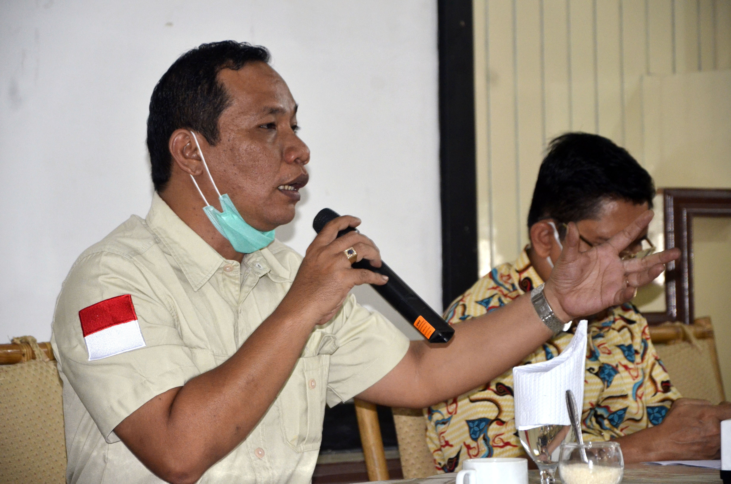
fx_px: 3191
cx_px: 366
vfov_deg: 8.7
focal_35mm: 158
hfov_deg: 13.1
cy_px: 242
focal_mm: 105
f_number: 5.6
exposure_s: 1/60
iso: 1250
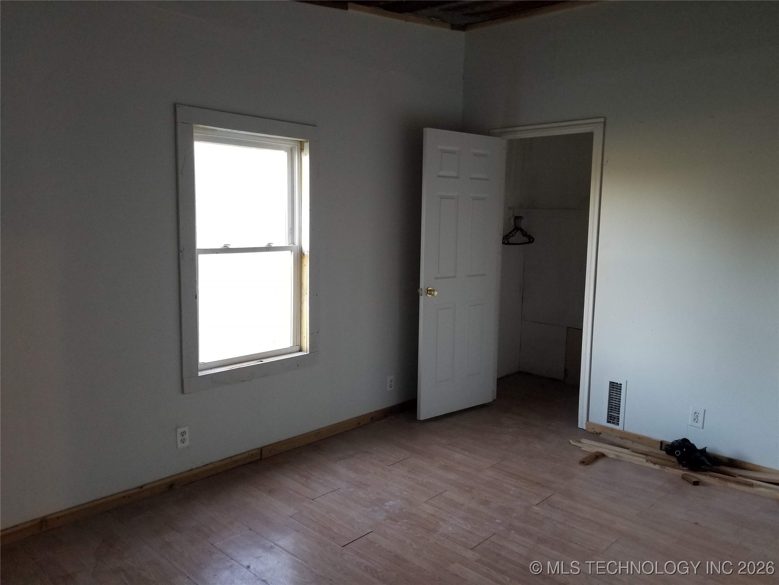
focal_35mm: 26
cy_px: 292
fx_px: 585
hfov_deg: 67.3
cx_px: 390
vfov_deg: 53.1
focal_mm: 4.25
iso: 160
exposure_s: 1/40
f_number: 1.7
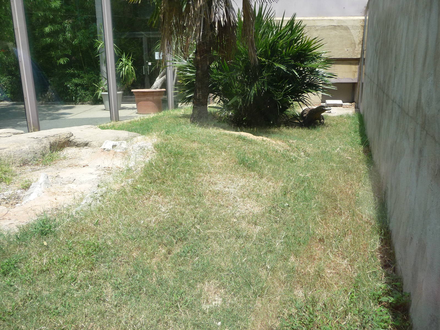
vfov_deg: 44.2
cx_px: 220
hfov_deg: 56.8
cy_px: 165
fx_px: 407
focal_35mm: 32
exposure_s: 1/500
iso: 125
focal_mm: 5.3
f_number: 3.5
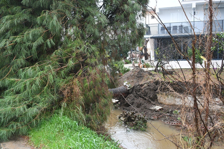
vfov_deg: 36.9
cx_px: 112
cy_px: 74
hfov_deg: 53.1
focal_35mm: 36
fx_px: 224
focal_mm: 24
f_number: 5.6
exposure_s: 1/125
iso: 1250
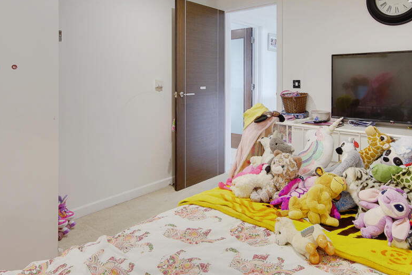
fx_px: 286
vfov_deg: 50.8
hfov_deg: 71.0
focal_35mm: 25
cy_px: 102
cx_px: 240
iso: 100
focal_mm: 13
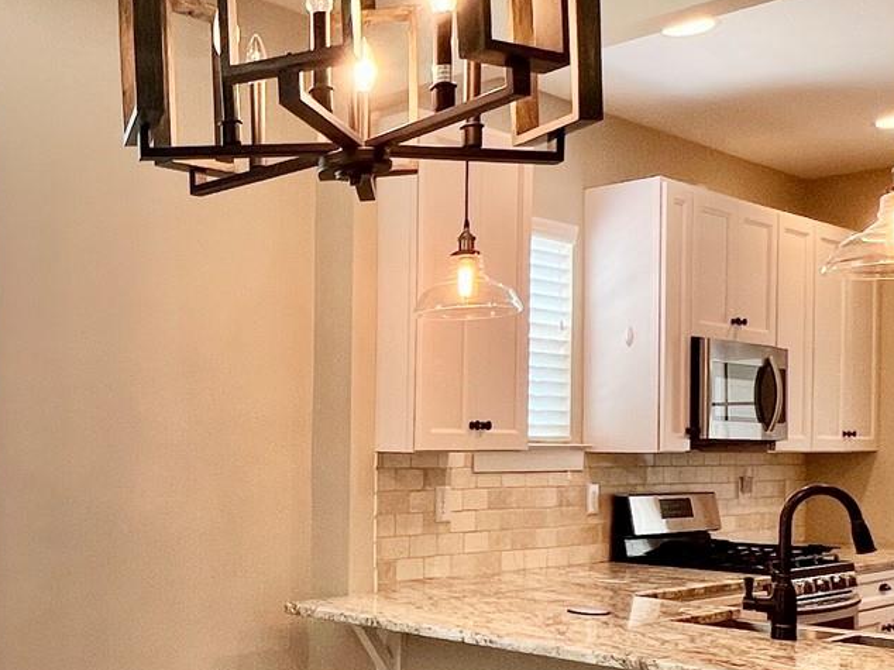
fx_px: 1084
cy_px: 465
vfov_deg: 33.9
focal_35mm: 42
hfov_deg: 41.0
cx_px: 73
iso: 64
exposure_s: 1/120
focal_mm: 1.57
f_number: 1.8
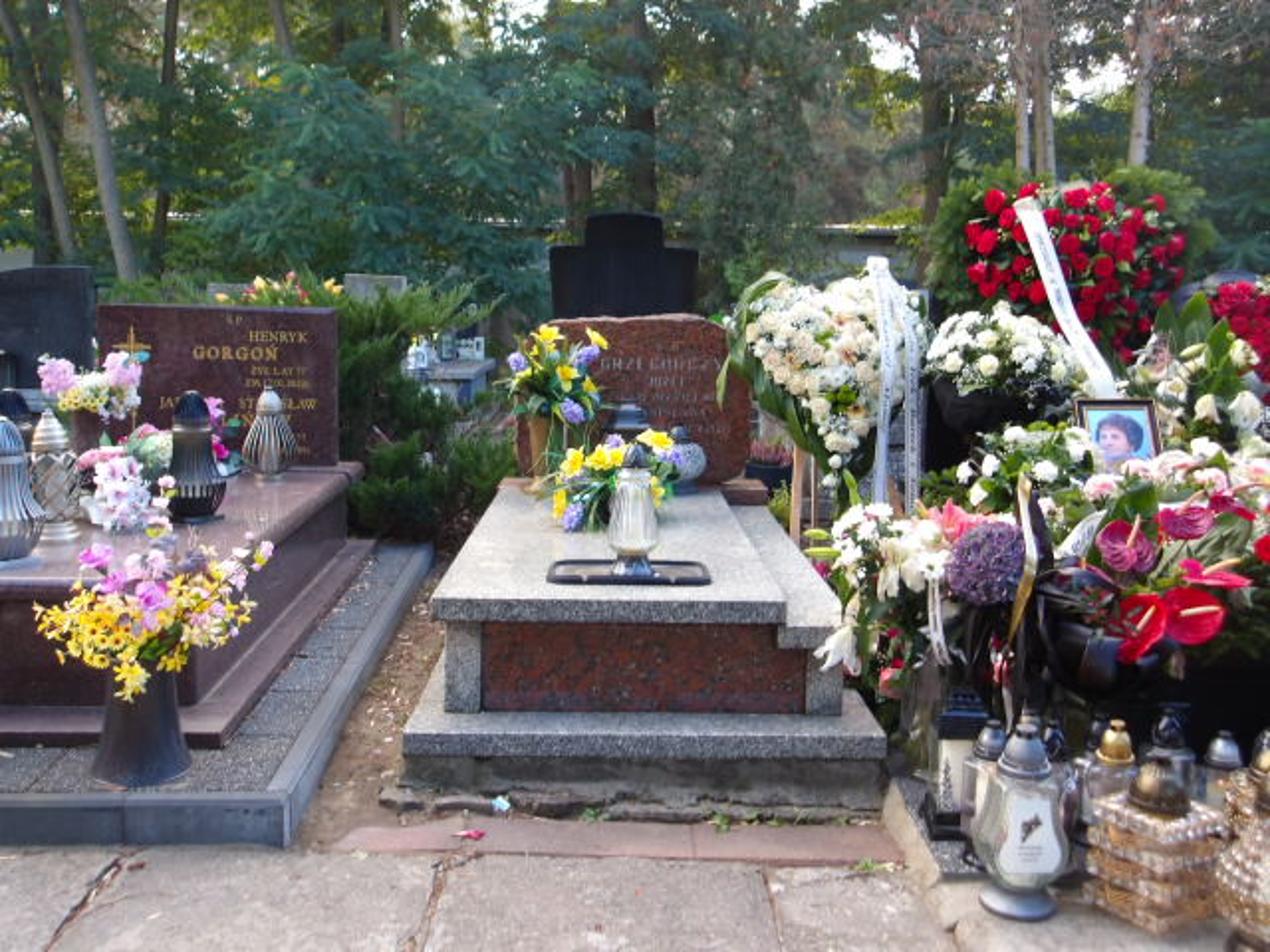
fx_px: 1247
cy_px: 476
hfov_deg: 54.0
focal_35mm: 34
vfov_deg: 41.8
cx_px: 635
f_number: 3.3
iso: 100
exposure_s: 1/70
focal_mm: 6.1
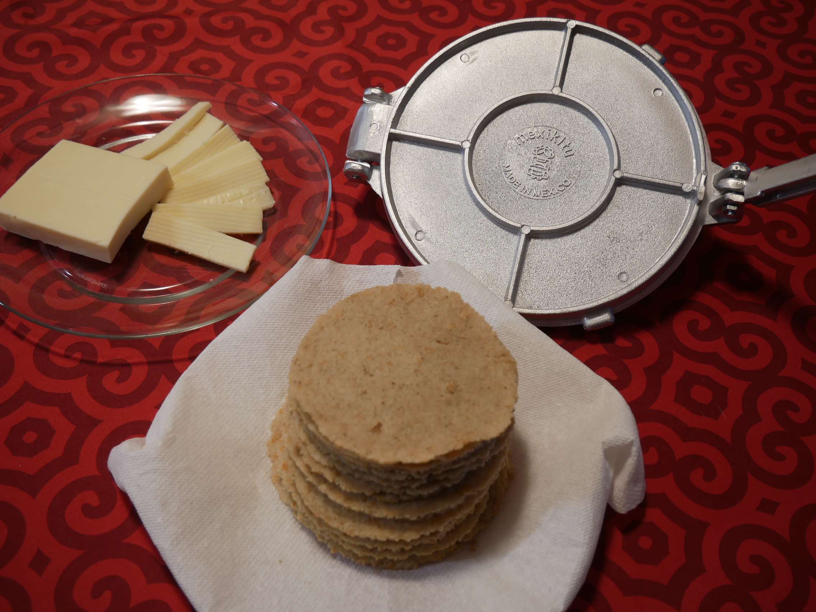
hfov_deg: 51.4
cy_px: 306
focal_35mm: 36
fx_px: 849
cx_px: 408
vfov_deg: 39.7
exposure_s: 1/13
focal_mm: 18
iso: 200
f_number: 3.9
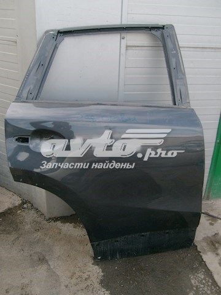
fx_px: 298
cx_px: 110
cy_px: 148
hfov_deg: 40.7
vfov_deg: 52.6
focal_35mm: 35
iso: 80
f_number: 2.8
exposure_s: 1/350
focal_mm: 5.8
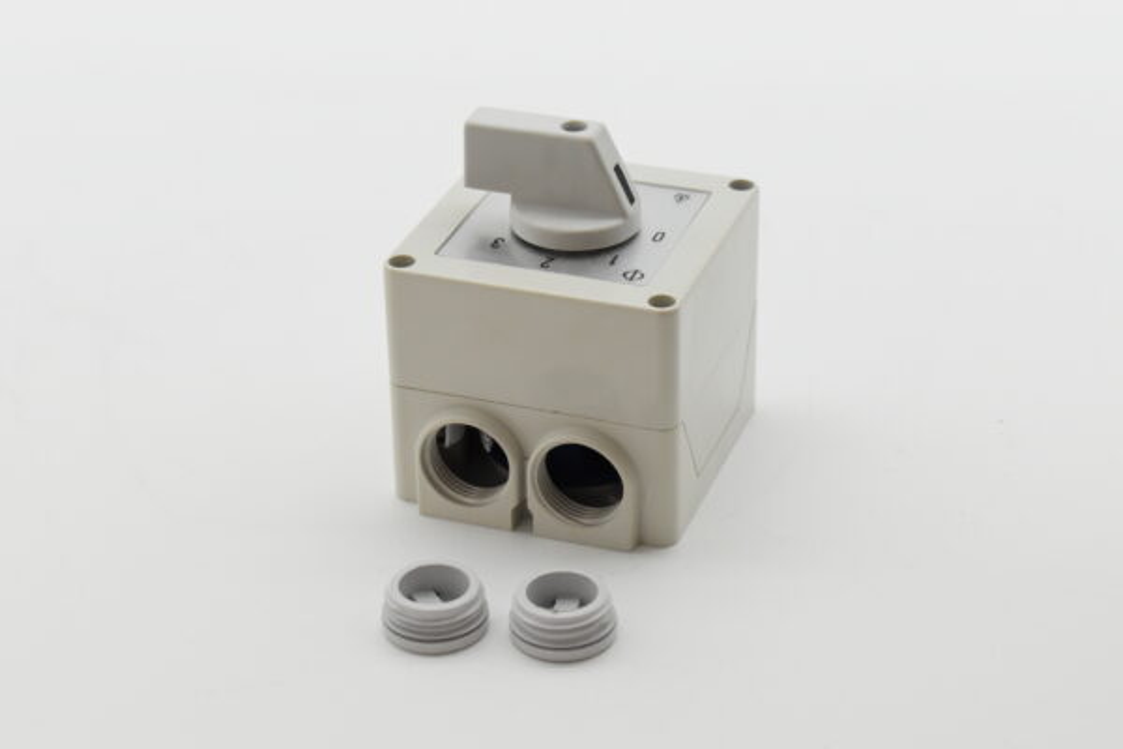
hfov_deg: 24.6
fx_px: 2573
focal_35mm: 82
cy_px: 374
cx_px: 562
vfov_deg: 16.6
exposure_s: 1/1250
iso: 1600
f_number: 8
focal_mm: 55
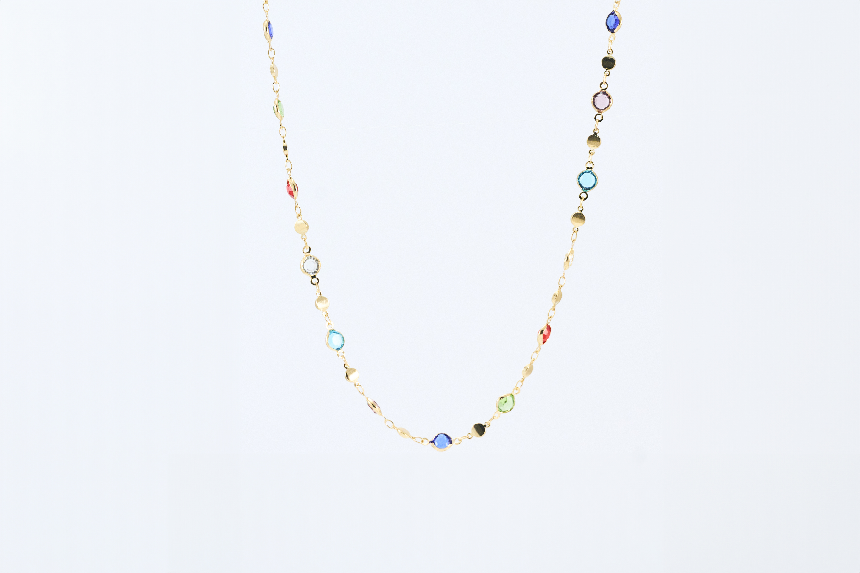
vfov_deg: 8.7
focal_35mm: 157
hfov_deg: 13.1
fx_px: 3750
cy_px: 286
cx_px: 430
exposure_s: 1/100
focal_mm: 105
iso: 320
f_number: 7.1
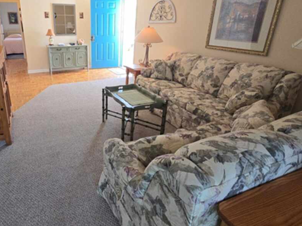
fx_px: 183
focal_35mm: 21
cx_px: 101
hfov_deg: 76.6
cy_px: 94
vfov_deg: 63.0
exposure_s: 1/60
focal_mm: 2.2
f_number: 2.2
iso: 80
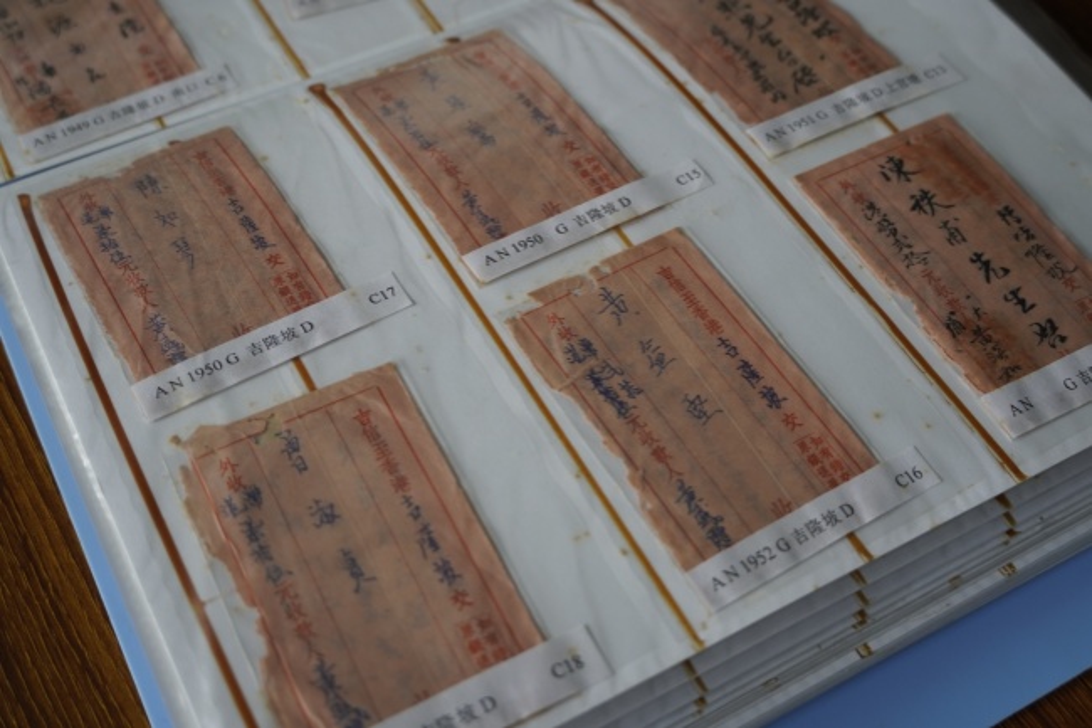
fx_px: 1319
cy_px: 364
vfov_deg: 30.8
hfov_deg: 45.0
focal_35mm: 44
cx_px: 546
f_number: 4.5
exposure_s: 1/160
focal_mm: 29
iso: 250
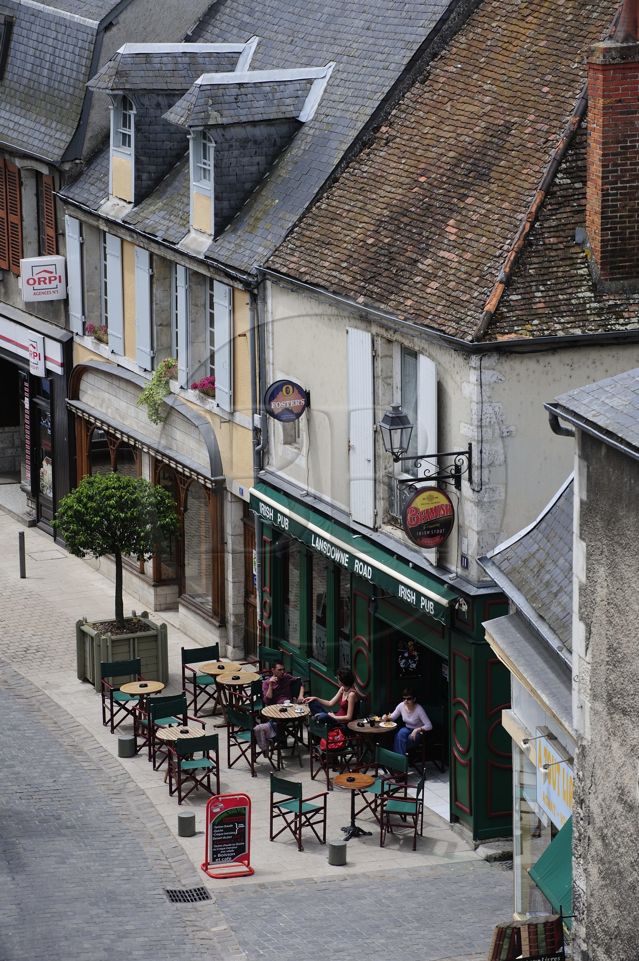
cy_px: 480
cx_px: 320
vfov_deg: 12.8
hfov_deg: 8.6
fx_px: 4266
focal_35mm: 160
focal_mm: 160
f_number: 8
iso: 200
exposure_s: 1/320
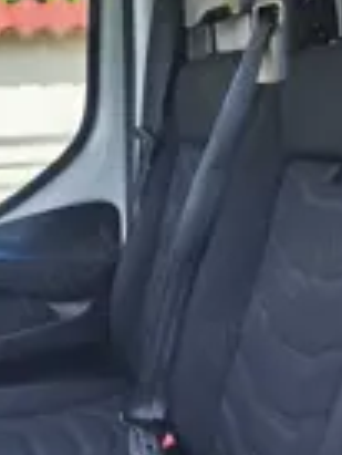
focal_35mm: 67
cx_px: 186
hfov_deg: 22.0
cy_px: 329
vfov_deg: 28.6
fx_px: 881
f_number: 1.65
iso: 100
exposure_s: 1/99.9
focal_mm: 6.18
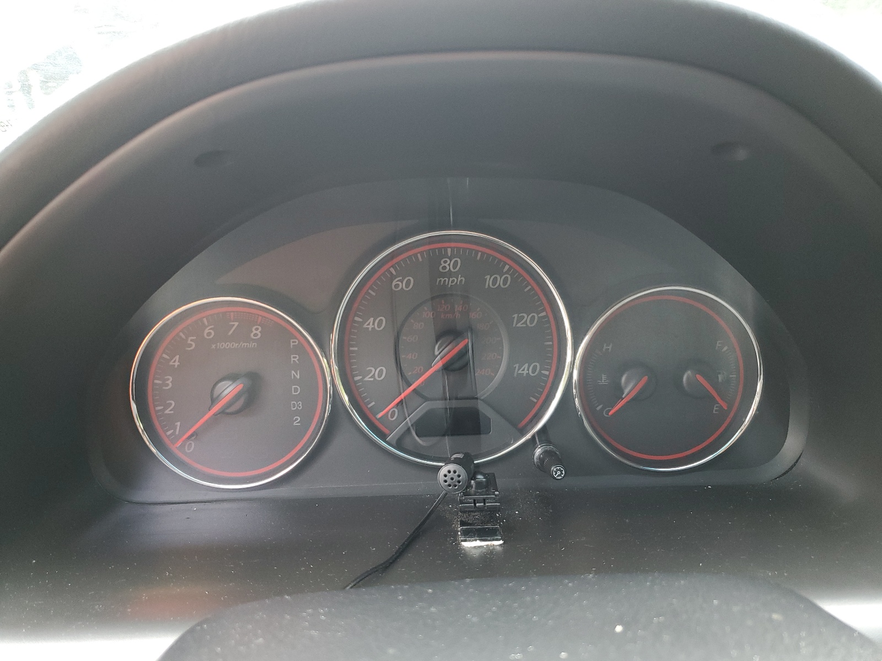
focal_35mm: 26
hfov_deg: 67.3
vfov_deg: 53.1
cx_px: 441
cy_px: 330
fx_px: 662
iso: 96
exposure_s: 1/120
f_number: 1.5
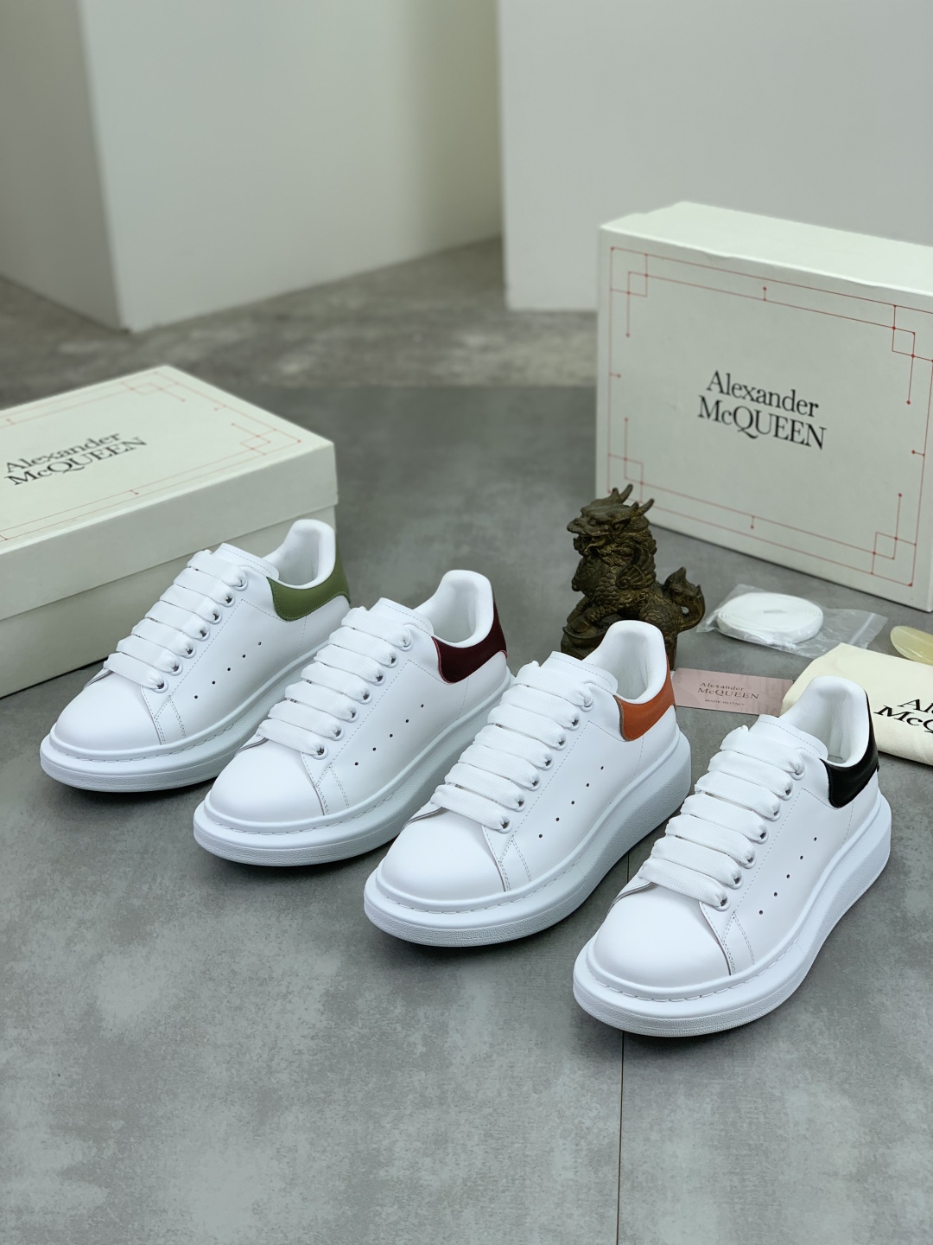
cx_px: 466
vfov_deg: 36.8
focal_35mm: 52
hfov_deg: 28.0
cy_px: 622
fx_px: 1869
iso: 16
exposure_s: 1/149
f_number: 2.4
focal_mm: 6
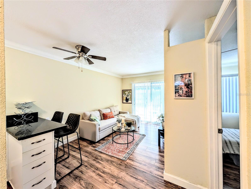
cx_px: 126
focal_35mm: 12
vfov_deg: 94.6
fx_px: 87
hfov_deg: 110.5
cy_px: 94
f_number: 1.7
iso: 59
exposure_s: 1/120
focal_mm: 2.02
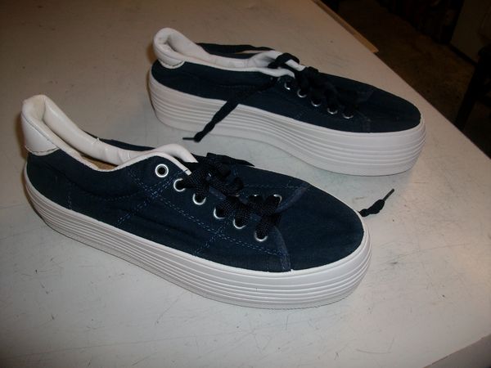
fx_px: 454
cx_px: 246
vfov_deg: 44.2
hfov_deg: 56.8
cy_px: 184
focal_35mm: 32
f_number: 2.9
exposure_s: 1/40
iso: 80
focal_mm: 5.7
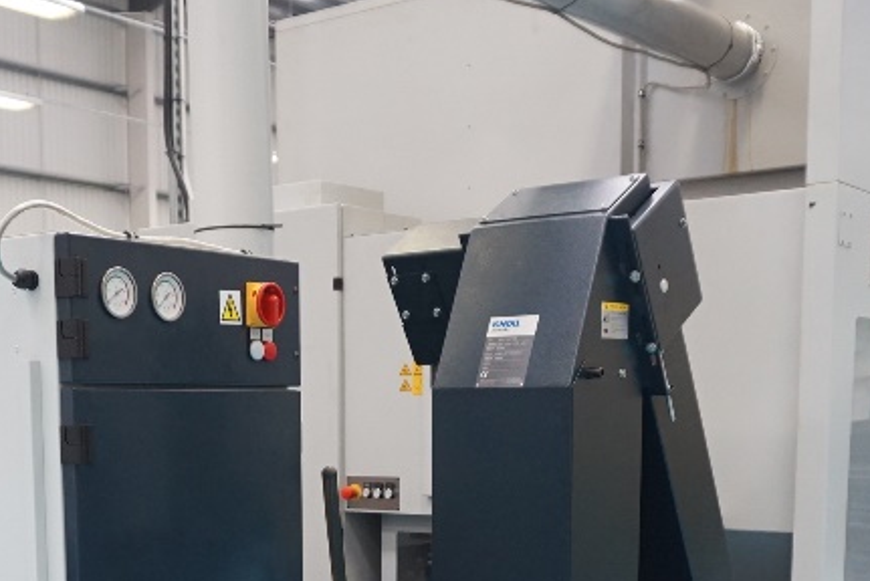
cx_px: 283
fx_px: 1378
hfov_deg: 34.7
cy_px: 604
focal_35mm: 57
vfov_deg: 22.7
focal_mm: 16
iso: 1000
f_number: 4
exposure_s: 1/160
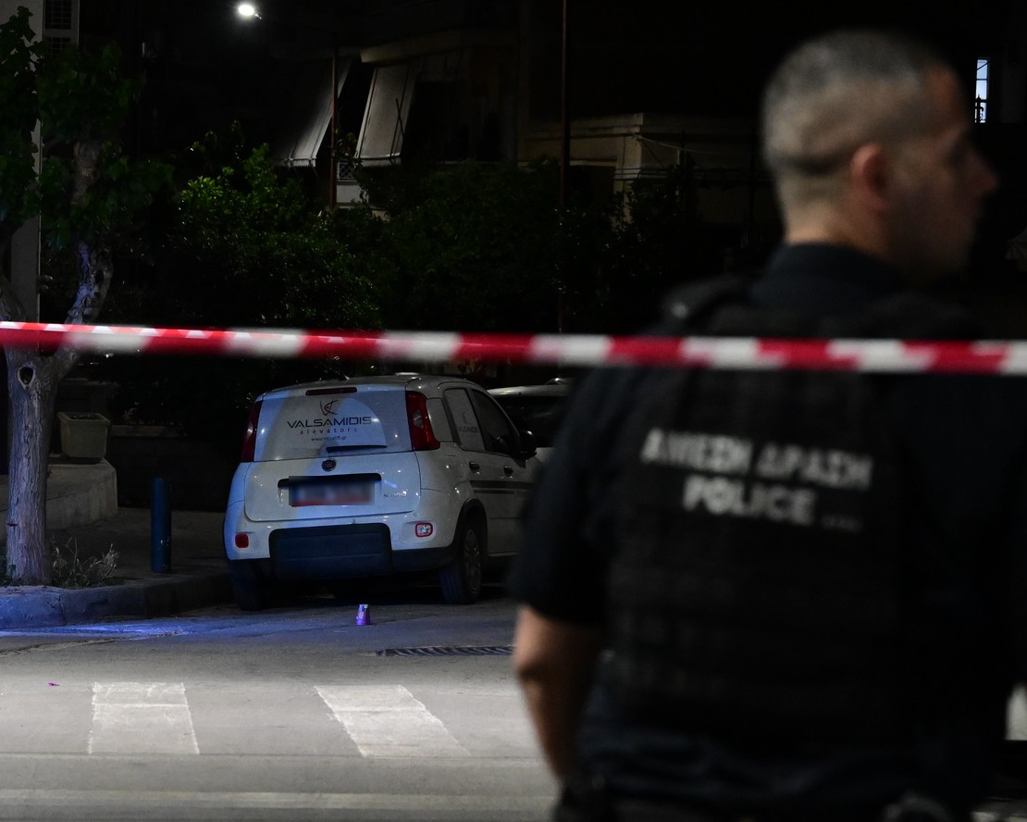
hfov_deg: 13.6
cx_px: 439
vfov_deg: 10.9
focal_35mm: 142
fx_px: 4316
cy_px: 368
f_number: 4.5
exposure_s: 1/160
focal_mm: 70
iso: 5000
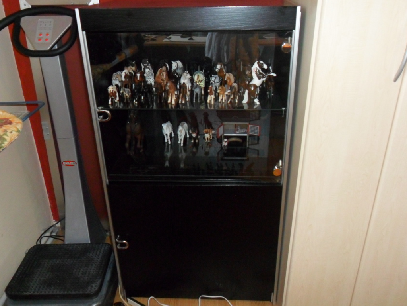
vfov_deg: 44.2
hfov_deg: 56.8
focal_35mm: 32
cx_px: 204
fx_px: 376
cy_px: 153
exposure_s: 1/45
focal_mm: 5.7
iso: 400
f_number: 3.7
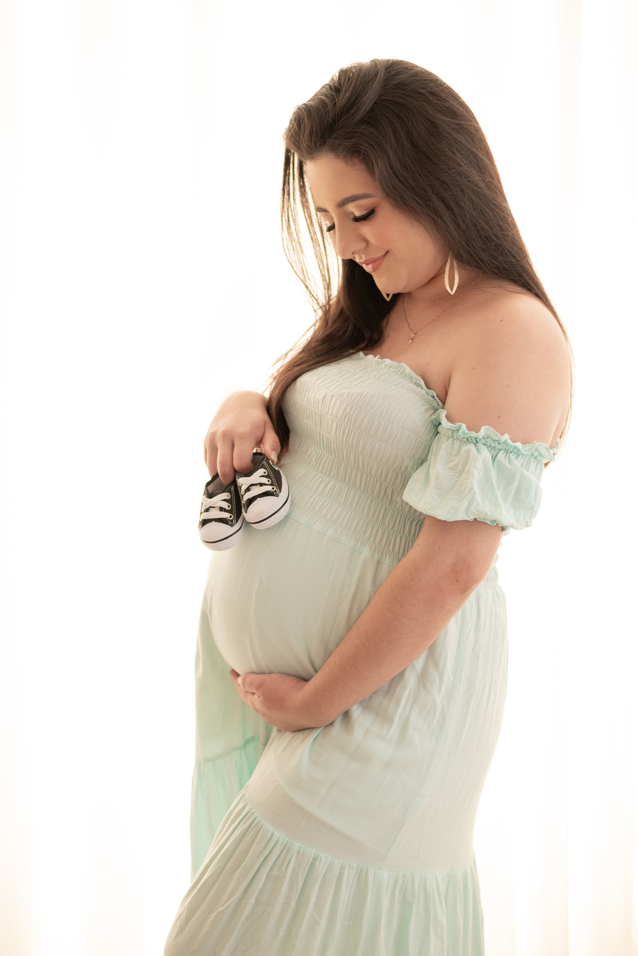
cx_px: 319
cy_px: 478
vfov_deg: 39.6
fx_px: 1328
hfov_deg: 27.0
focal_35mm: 50
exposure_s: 1/320
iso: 320
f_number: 2.5
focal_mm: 50
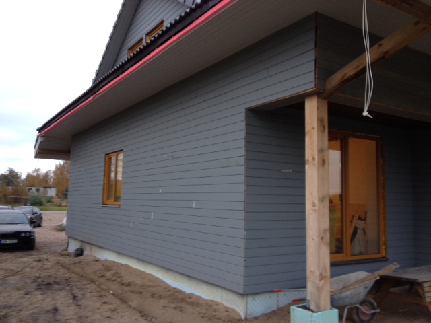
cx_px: 216
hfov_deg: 52.6
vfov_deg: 40.7
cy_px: 162
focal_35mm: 35
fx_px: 436
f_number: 2.4
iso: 50
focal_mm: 4.28
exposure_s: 1/20
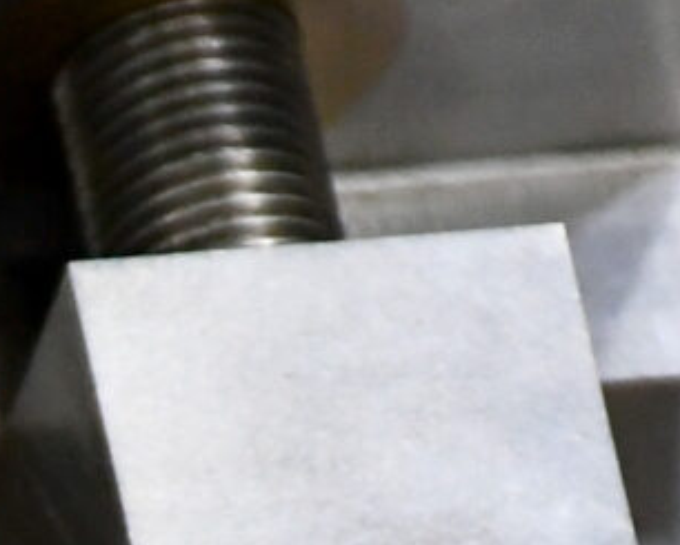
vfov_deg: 0.9
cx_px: -189
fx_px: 33197
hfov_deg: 1.2
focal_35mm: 1649
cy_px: 1540
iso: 3200
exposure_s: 1/200
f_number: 5.6
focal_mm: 140
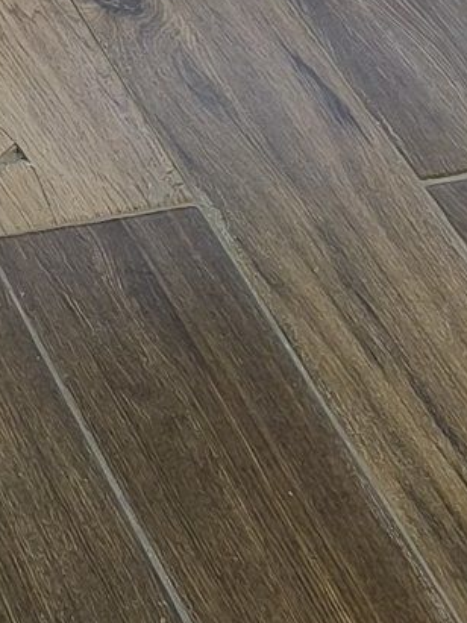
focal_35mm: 153
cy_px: -933
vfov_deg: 10.8
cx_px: -738
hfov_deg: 8.6
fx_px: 2754
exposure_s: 1/101
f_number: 1.65
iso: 500
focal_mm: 6.14
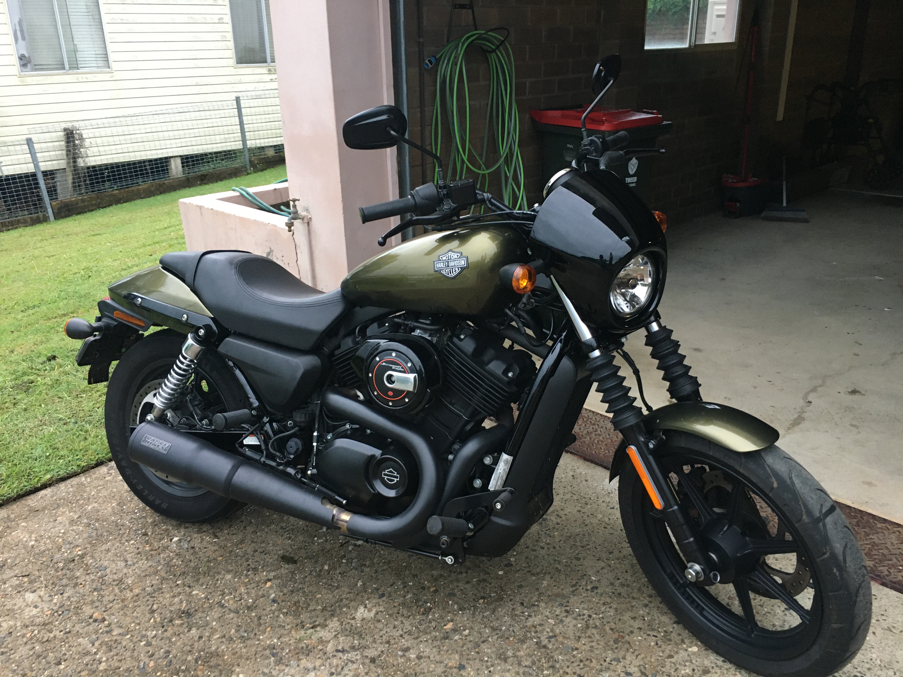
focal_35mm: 29
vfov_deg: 48.2
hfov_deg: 61.7
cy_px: 338
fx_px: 756
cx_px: 452
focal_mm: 4.15
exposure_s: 1/33
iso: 200
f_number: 2.2
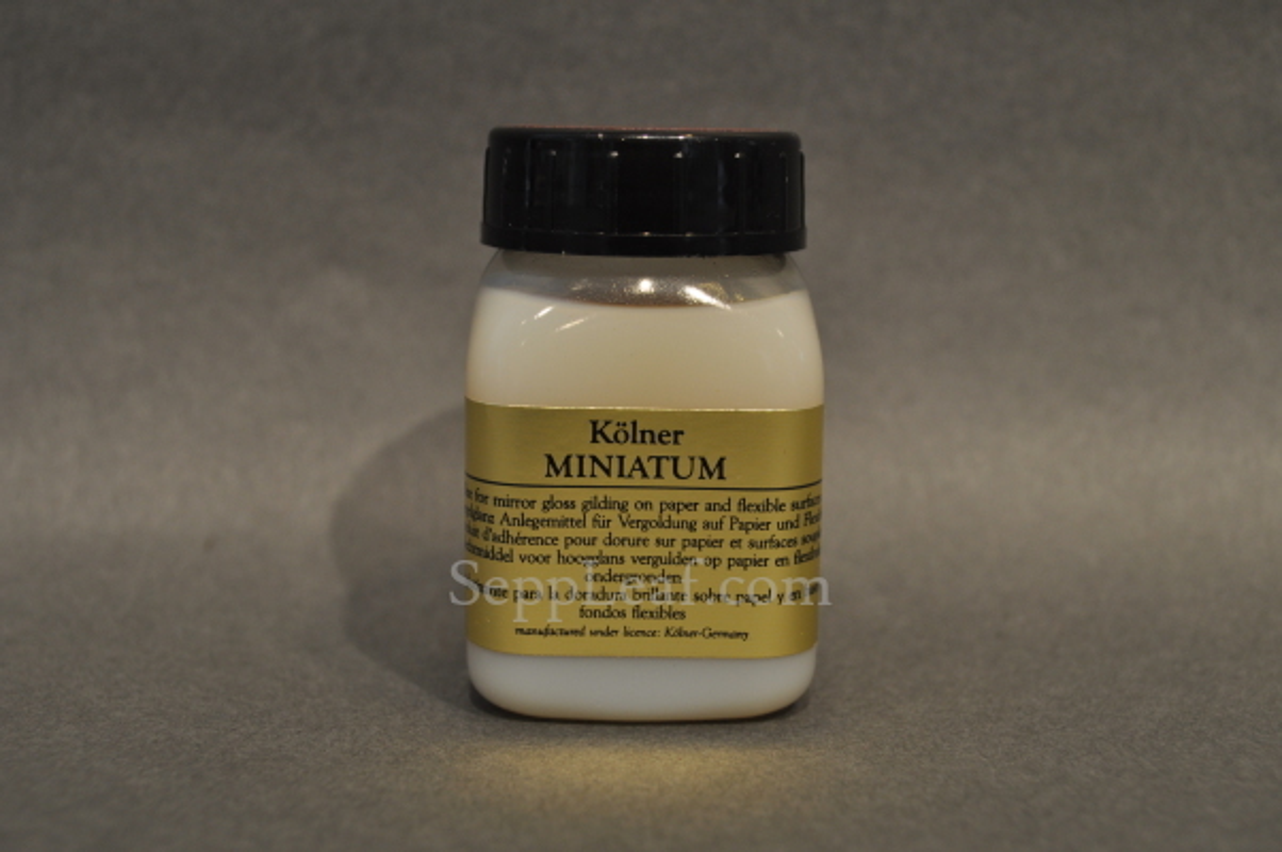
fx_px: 1707
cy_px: 426
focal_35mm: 48
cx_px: 641
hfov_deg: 41.2
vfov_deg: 28.0
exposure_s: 1/60
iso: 400
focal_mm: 32
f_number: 6.3
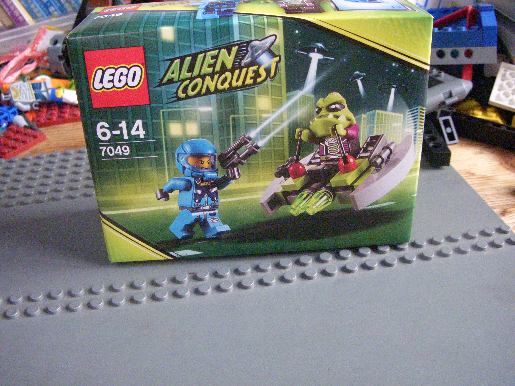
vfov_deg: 37.7
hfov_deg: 49.0
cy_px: 193
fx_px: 565
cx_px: 258
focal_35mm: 38
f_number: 3.3
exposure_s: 1/125
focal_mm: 6.3
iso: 1250
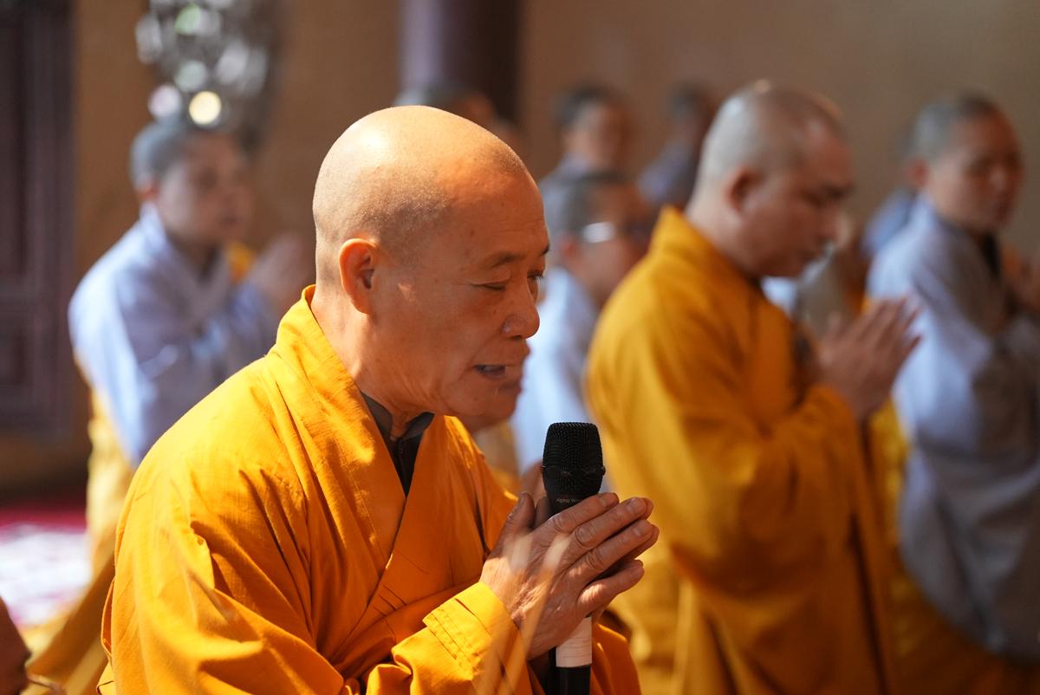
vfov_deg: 13.1
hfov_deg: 19.4
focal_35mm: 105
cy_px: 348
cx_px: 520
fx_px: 3035
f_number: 2.8
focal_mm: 105
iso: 5000
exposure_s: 1/100
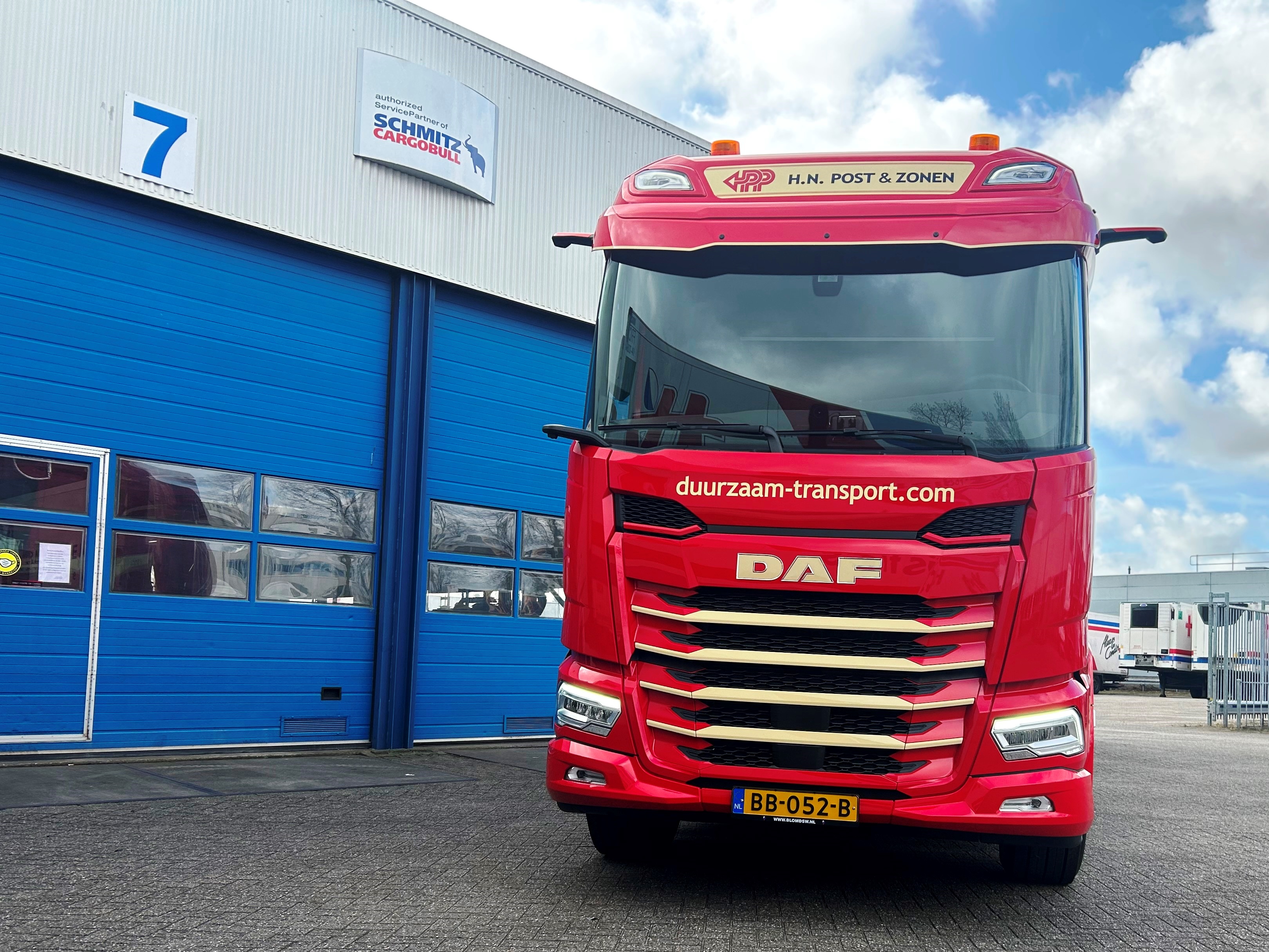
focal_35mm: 26
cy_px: 476
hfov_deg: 67.3
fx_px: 953
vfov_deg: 53.1
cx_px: 634
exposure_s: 1/1209
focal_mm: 5.7
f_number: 1.5
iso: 50
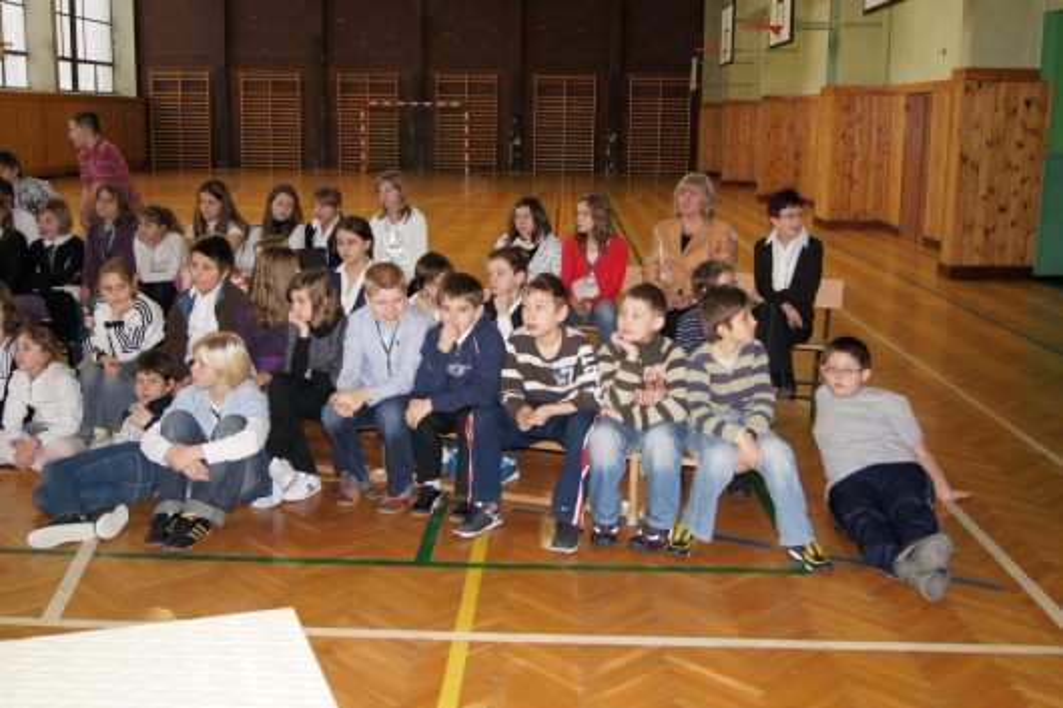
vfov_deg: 34.2
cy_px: 354
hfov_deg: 49.6
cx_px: 532
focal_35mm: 39
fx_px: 1151
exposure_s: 1/60
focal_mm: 26
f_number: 4.5
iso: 500
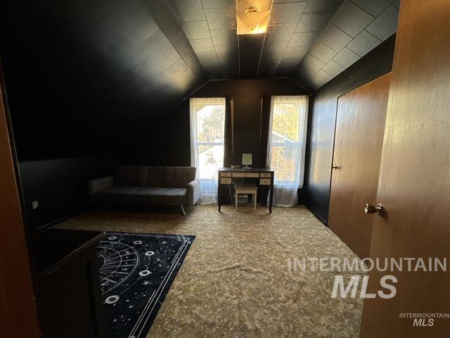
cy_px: 169
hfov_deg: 102.1
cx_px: 225
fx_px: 182
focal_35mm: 14
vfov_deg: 85.7
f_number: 2.2
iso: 250
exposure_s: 1/60
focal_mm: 2.22
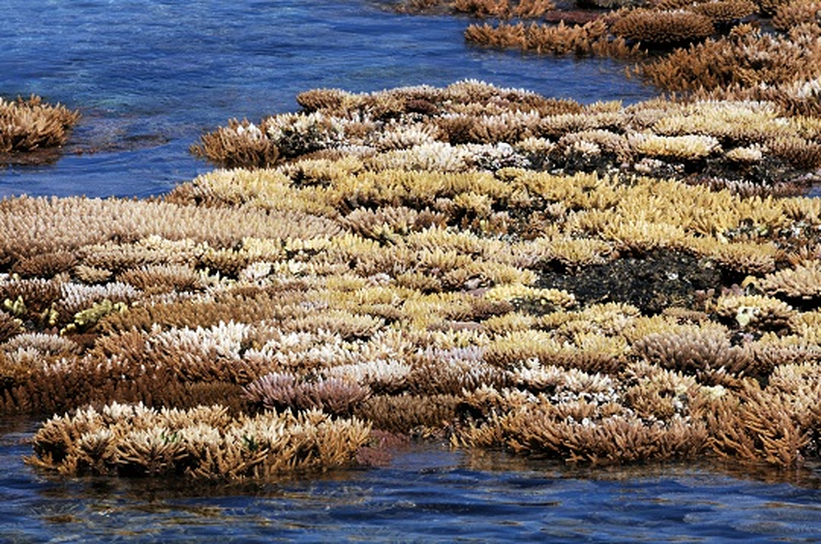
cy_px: 272
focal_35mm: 450
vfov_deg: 3.0
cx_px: 410
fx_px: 10244
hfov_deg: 4.6
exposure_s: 1/640
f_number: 14
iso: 200
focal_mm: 300
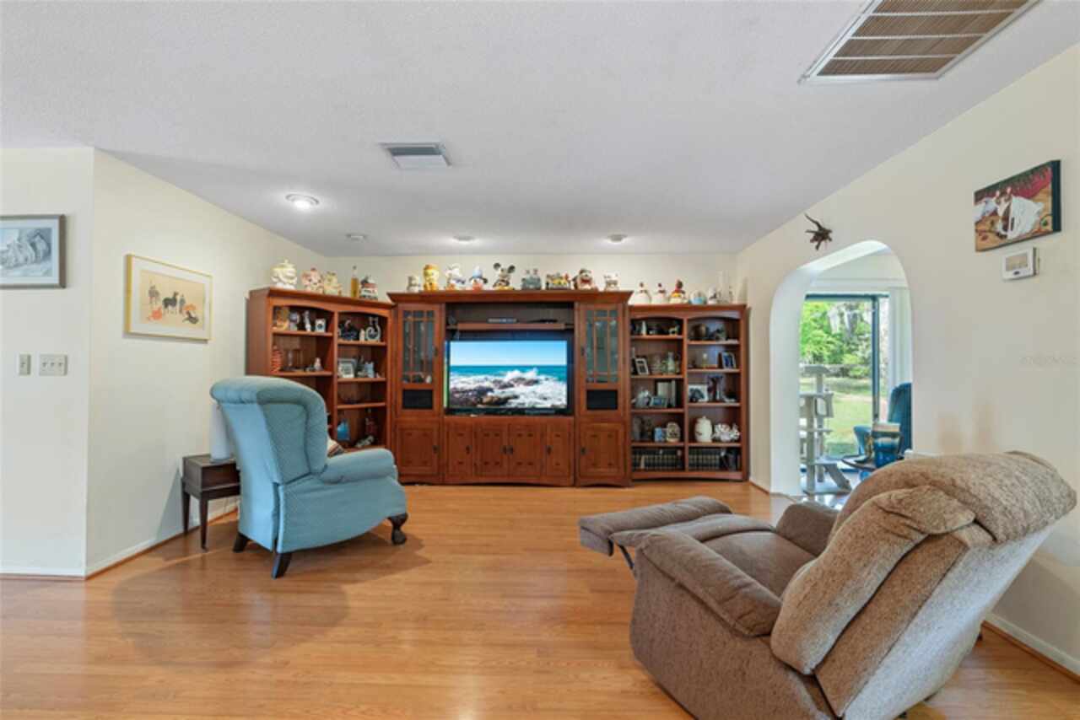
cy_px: 360
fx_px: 480
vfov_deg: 73.8
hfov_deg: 96.7
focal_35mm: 16
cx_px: 540
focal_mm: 16
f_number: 8
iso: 640
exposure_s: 1/1.25
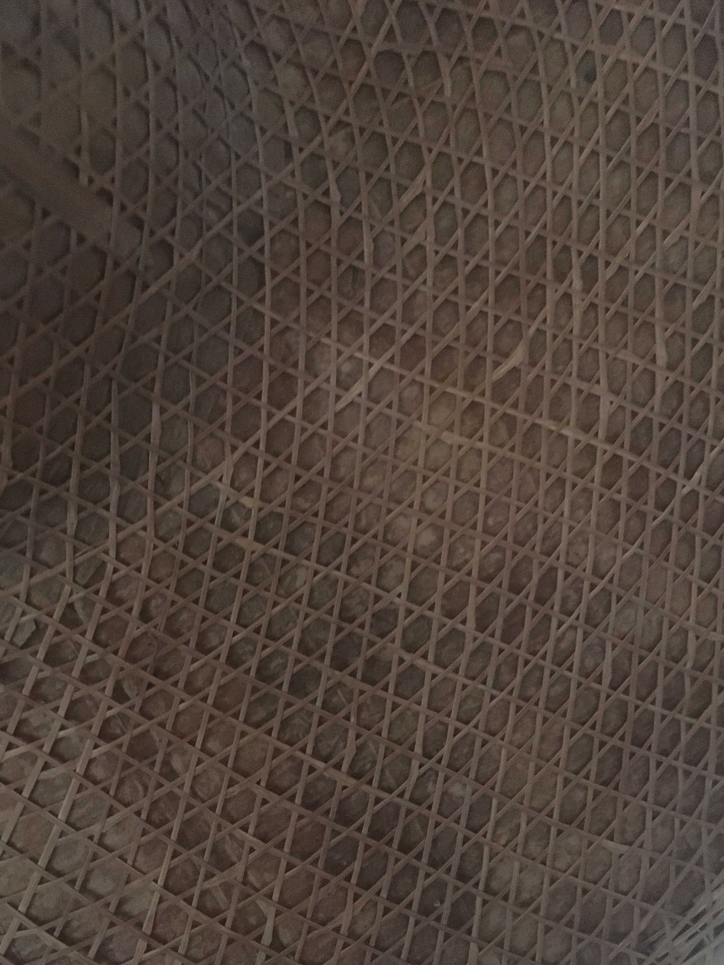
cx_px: 334
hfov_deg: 40.7
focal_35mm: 35
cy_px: 582
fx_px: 976
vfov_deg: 52.2
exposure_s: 1/17
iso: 1000
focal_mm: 4.15
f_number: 2.2
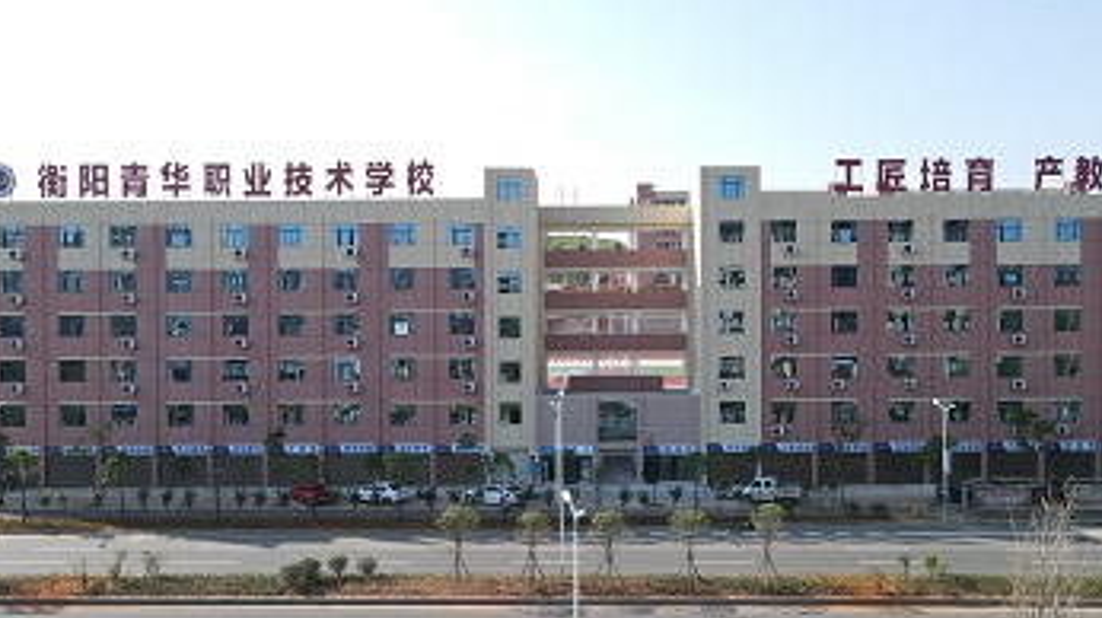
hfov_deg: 62.6
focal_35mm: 31
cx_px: 589
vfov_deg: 37.7
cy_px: 323
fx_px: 905
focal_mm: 4.5
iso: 100
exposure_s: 1/320
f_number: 2.8
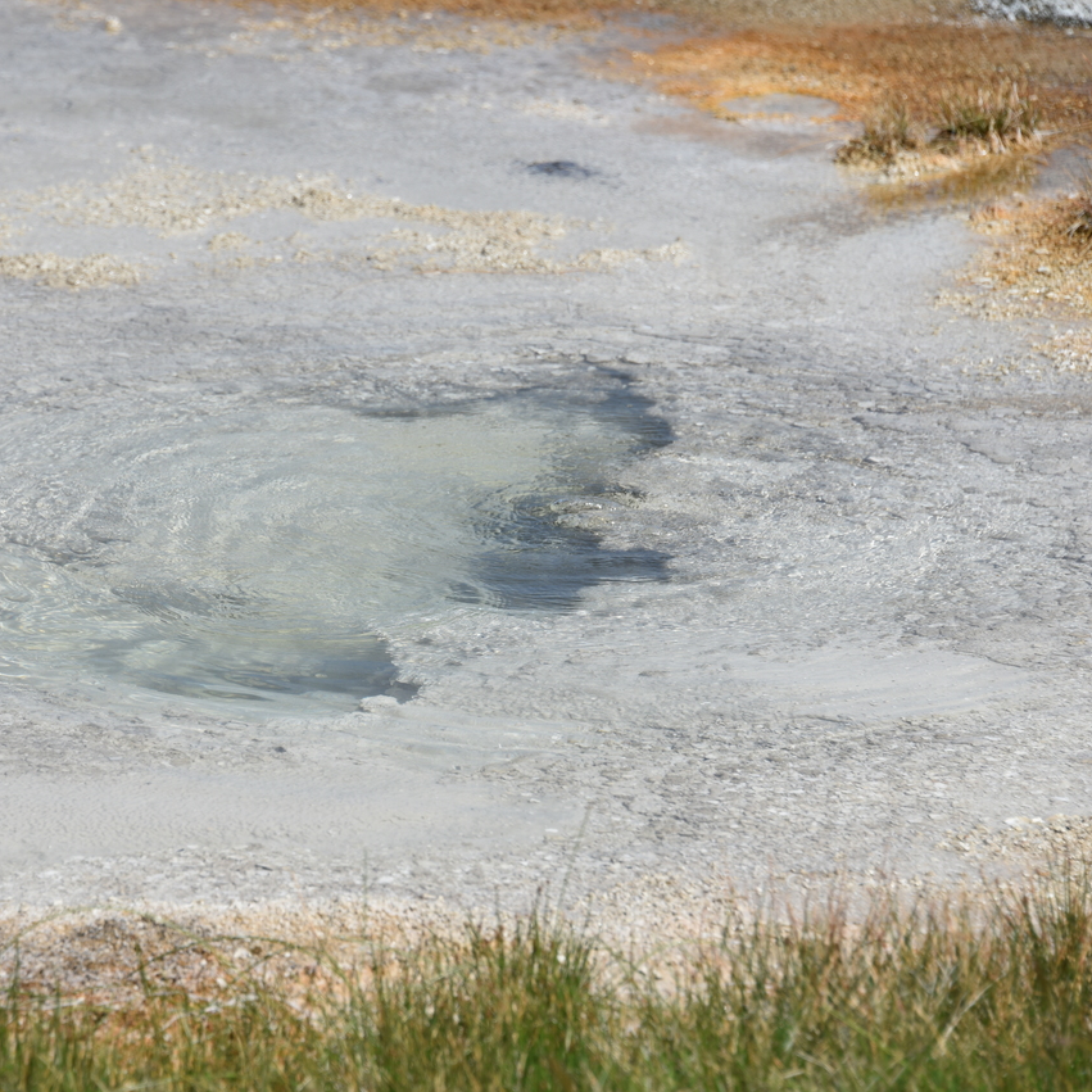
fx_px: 8673
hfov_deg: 7.2
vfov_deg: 7.2
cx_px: 367
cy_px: 547
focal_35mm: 243
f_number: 8
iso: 100
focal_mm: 190
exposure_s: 1/400
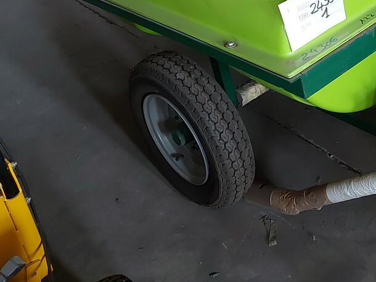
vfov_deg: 24.0
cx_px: 290
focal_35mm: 59
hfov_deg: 32.0
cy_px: 19
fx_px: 641
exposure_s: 1/33
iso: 320
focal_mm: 5.23
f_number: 1.8
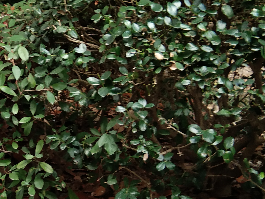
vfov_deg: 18.3
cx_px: -37
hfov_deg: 22.8
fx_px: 612
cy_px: 145
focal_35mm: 80
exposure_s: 1/50
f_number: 2.2
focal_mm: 3.69
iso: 125
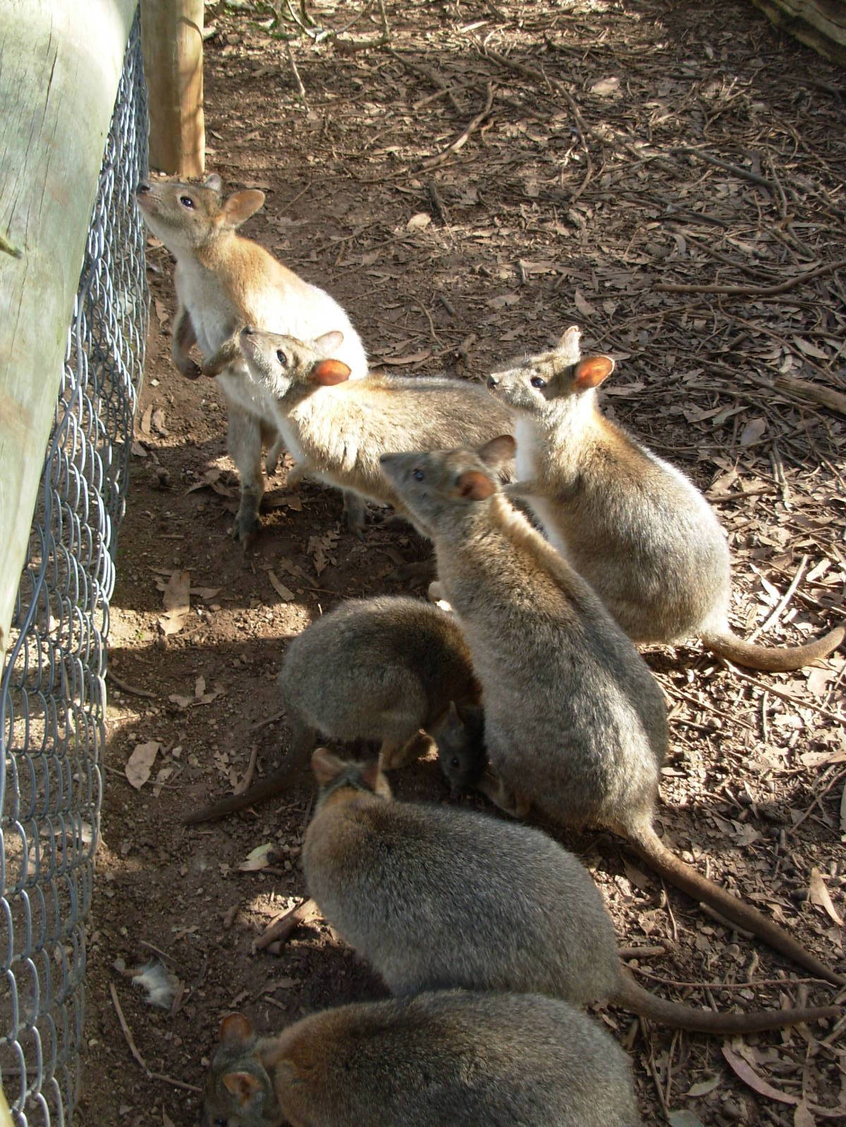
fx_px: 1238
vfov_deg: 49.0
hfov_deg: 37.7
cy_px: 564
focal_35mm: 38
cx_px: 423
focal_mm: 6.3
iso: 50
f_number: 2.9
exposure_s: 1/85.4
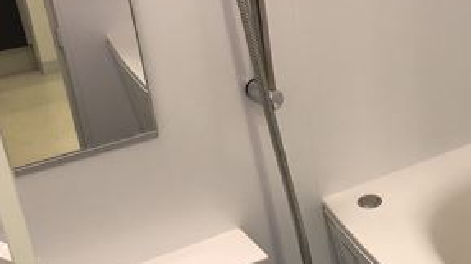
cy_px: 192
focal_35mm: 68
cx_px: 497
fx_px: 849
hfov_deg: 28.6
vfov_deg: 17.6
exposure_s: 1/17
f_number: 1.8
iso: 40
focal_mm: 3.99
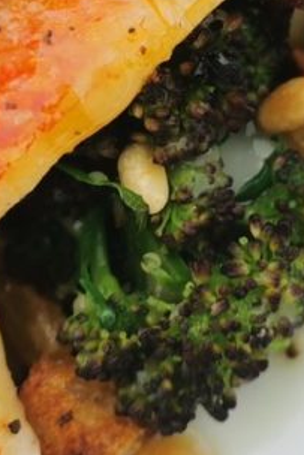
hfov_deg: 10.3
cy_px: -49
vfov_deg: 15.0
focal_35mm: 133
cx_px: 271
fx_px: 1683
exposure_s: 1/339
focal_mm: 5.58
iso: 50
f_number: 4
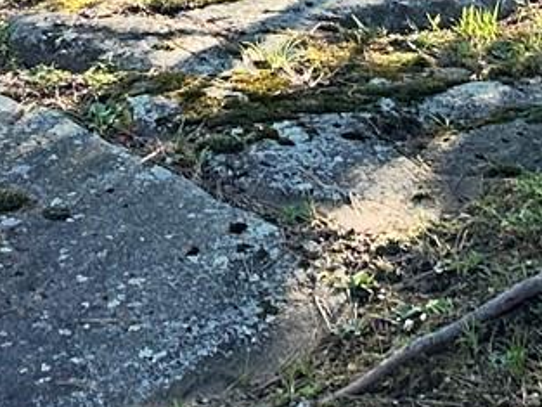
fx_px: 2459
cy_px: -734
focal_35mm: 157
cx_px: 128
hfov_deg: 12.5
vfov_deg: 8.3
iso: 80
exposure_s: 1/546
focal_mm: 6.86
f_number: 1.78
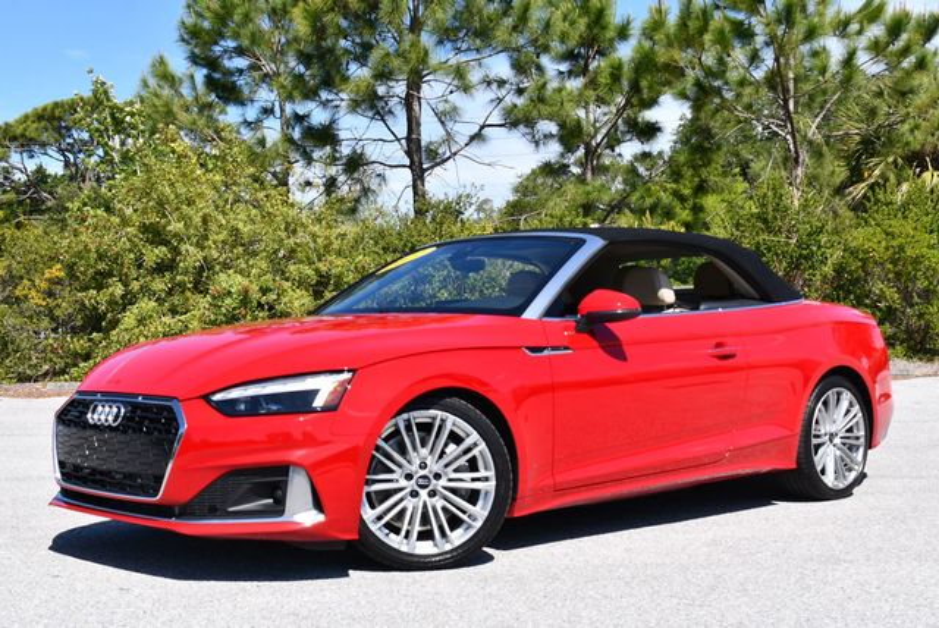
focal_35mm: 48
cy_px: 314
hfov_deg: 41.1
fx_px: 1253
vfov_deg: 28.1
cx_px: 470
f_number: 8
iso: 125
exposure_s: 1/250
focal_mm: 24
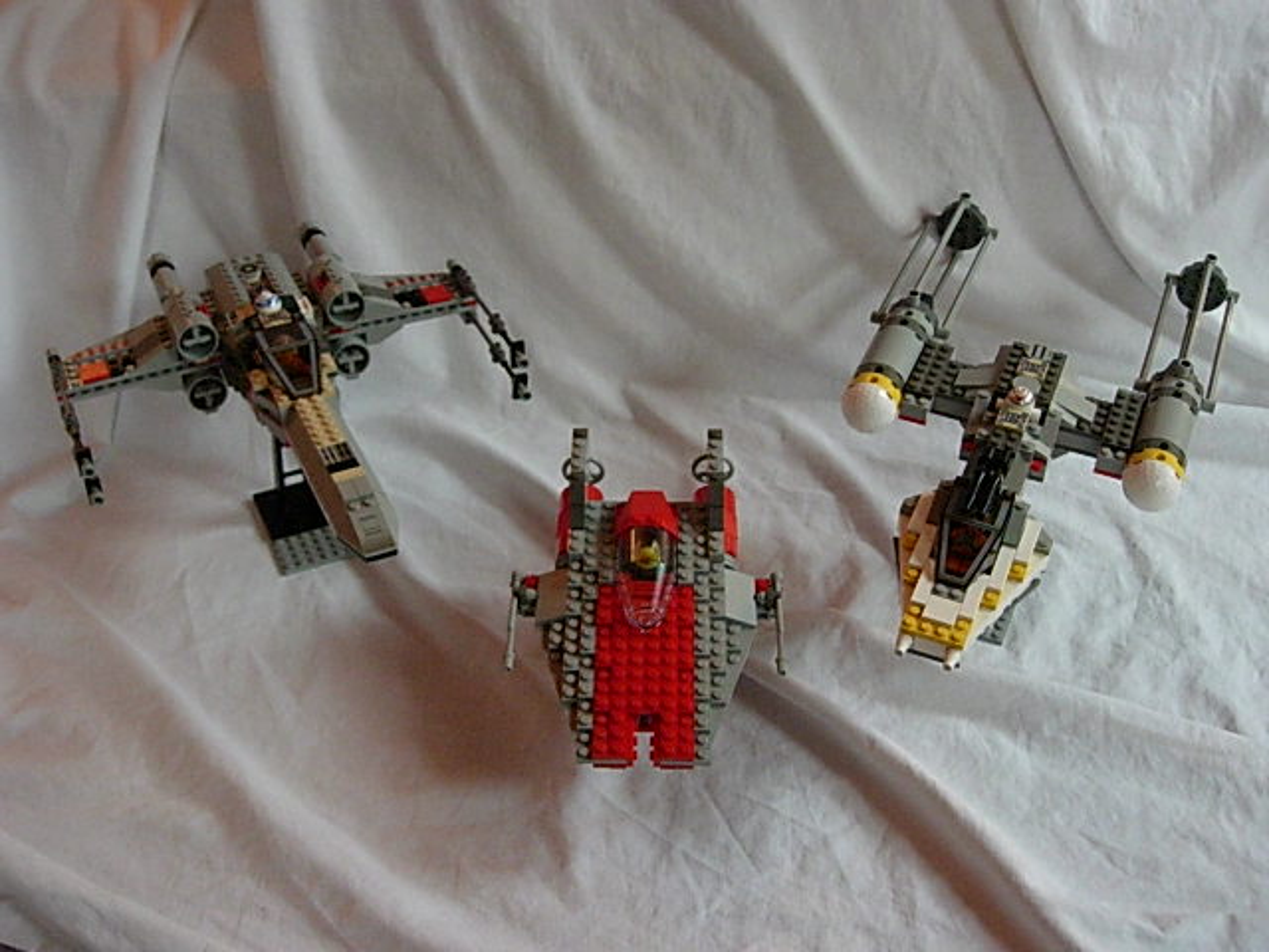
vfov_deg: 37.7
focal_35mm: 38
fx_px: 1393
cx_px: 634
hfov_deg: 49.0
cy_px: 476
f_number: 2.8
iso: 400
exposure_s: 1/80.6
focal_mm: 7.8
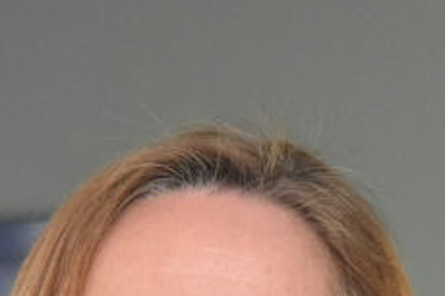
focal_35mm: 627
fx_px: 7745
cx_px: 213
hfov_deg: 3.3
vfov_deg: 2.2
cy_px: 751
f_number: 4
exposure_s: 1/100
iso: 2500
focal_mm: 120
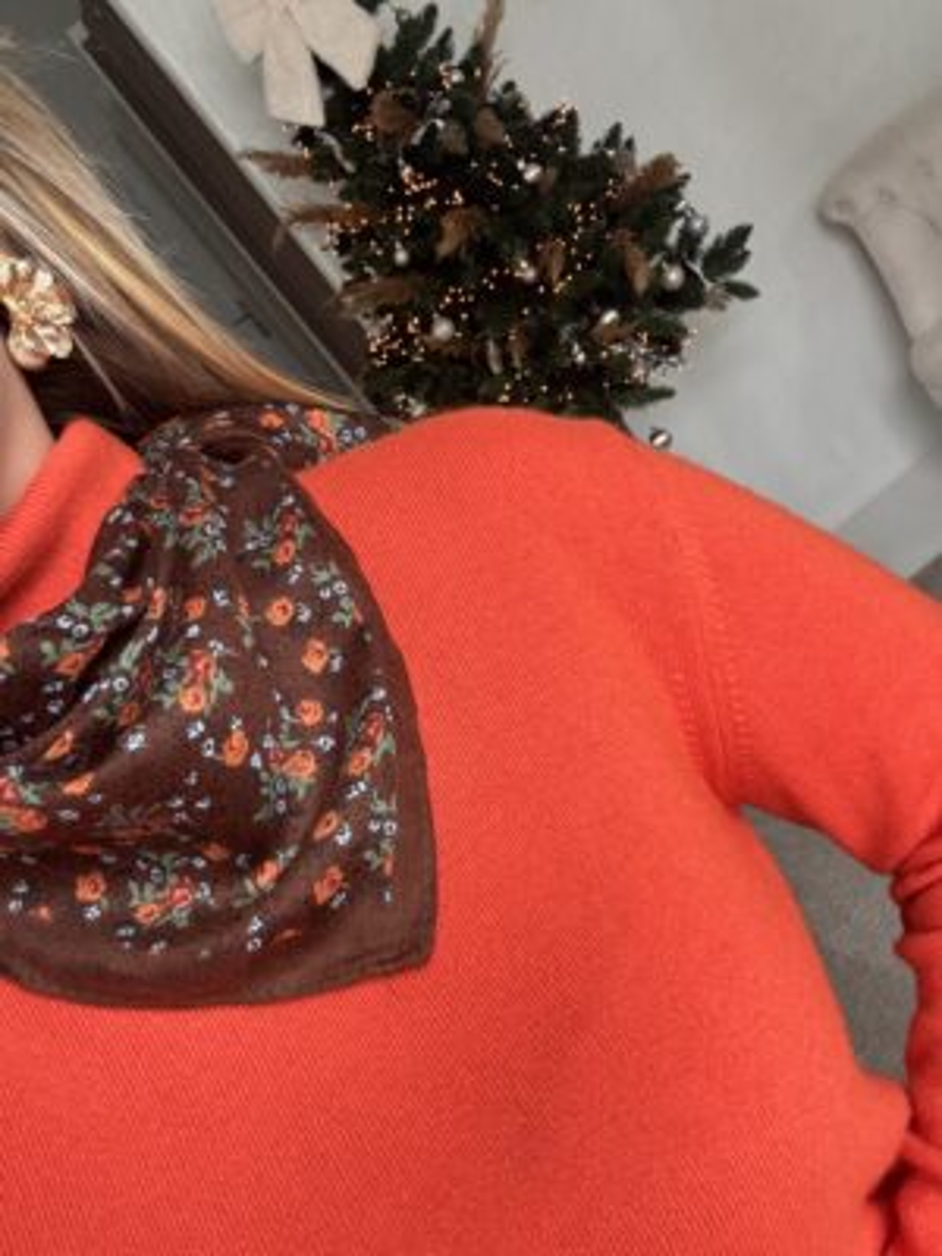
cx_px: 471
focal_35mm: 30
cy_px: 628
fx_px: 1089
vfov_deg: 60.0
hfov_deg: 46.8
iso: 125
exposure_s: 1/60
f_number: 1.9
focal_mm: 2.69
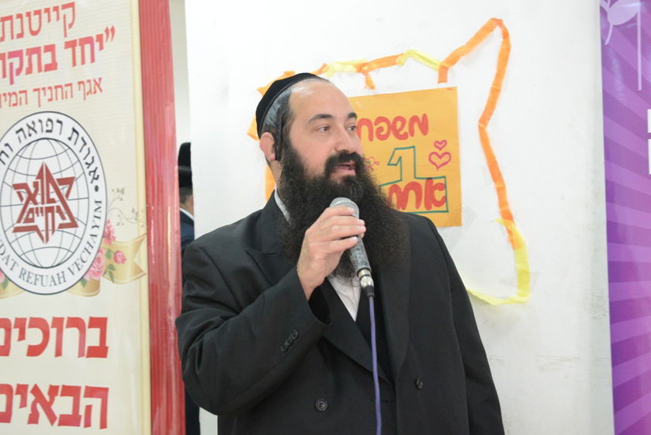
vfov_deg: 22.3
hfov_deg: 32.9
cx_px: 328
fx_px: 1103
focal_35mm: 61
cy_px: 181
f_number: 5
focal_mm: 50
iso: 4000
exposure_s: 1/60
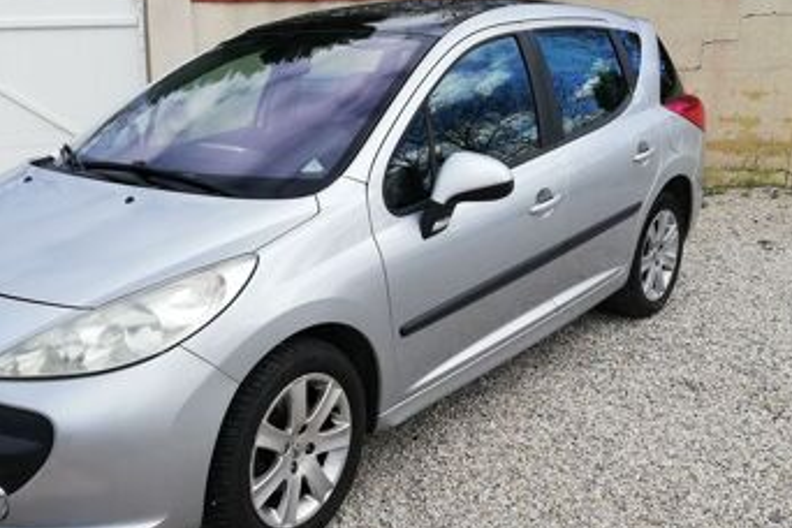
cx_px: 257
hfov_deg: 49.7
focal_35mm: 38
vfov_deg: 35.1
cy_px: 269
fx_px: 836
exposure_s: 1/703
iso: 50
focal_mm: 3.81
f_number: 2.2
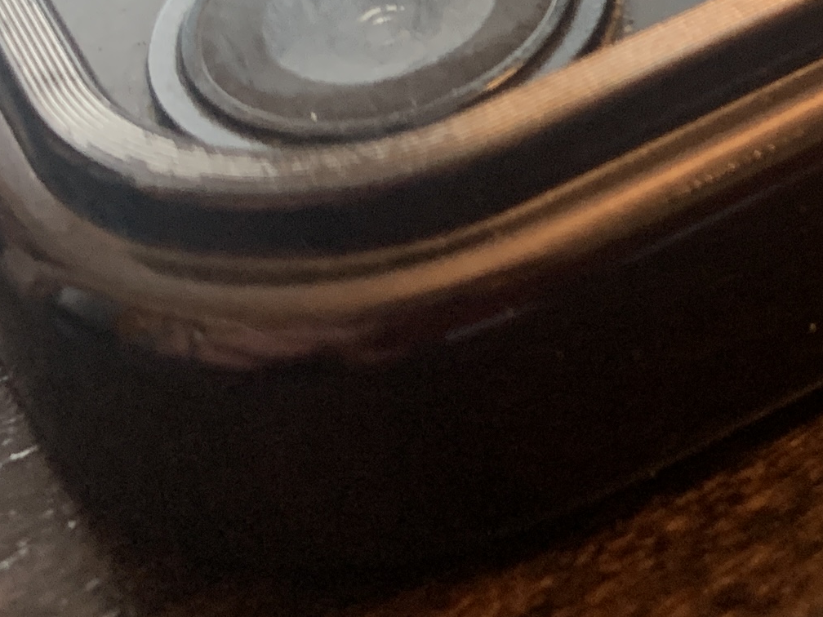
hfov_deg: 16.8
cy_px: -273
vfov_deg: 13.5
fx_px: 2473
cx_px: 1298
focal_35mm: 104
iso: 200
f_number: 1.8
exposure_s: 1/60
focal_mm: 4.25
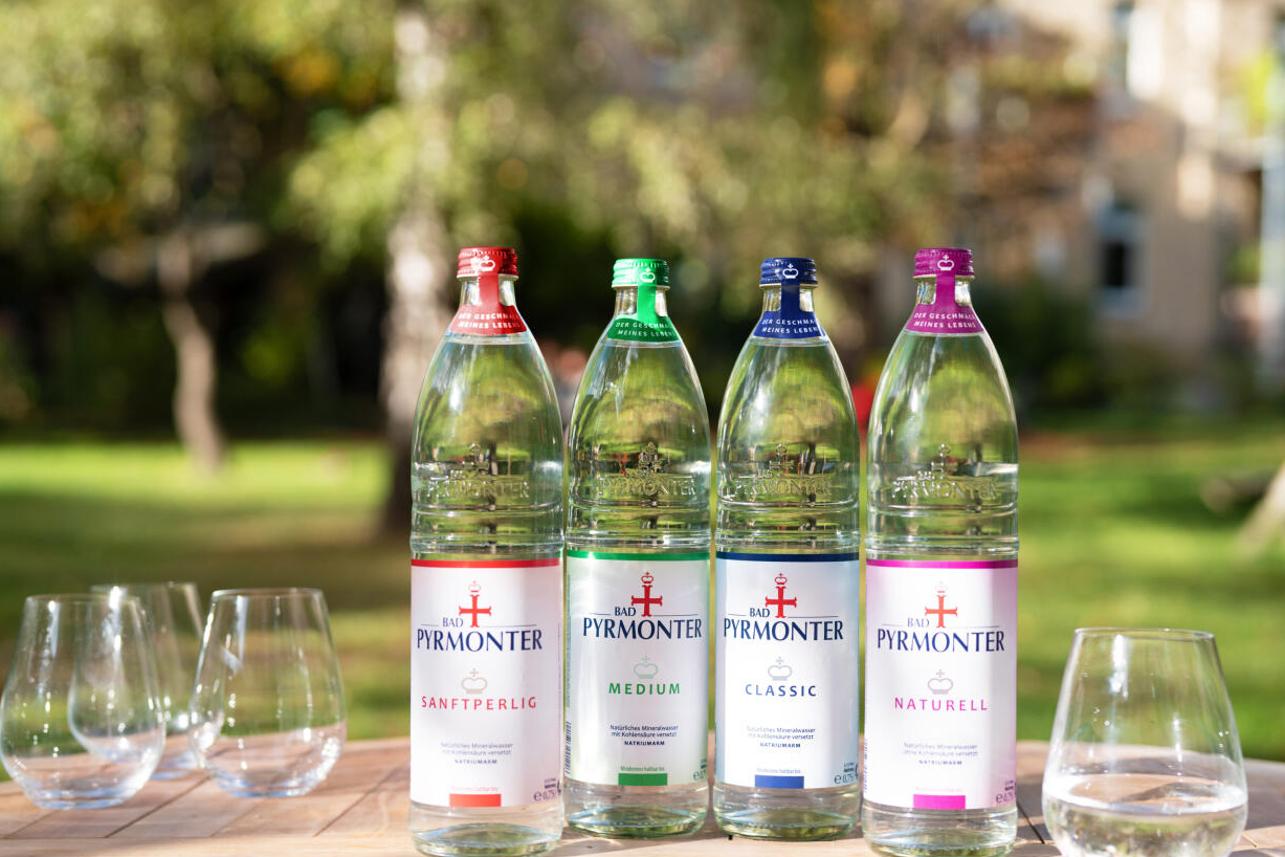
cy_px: 455
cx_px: 703
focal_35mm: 63
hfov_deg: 31.9
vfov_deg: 21.6
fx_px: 2249
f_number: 2.5
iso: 200
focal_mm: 50
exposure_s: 1/1000
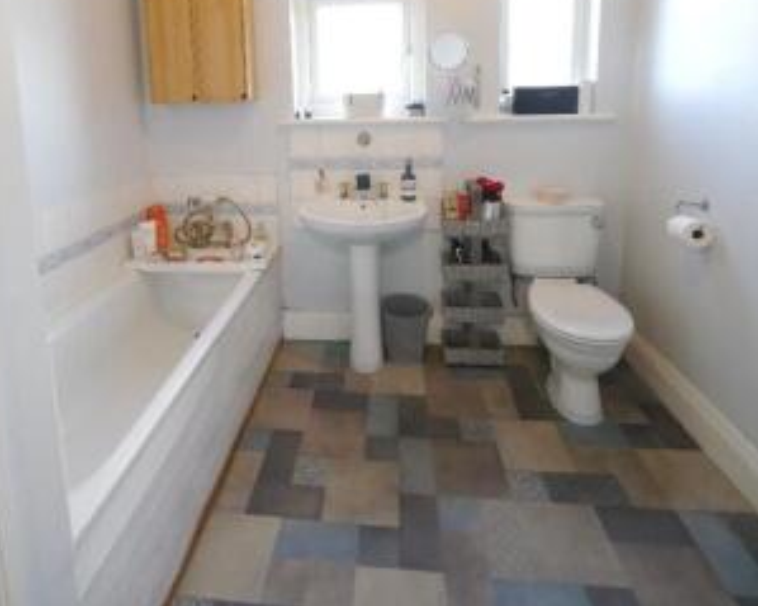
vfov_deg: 64.0
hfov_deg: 80.2
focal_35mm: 20
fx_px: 449
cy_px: 151
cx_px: 345
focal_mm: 7
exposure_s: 1/50
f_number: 4
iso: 800
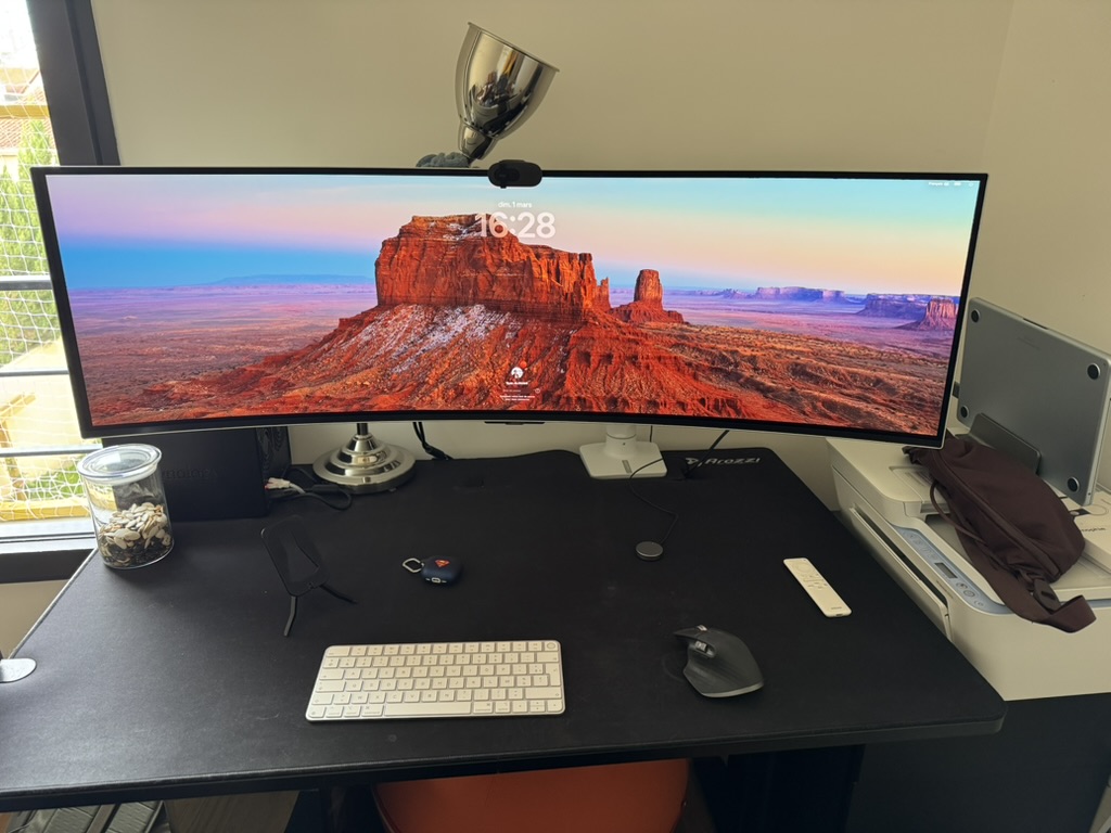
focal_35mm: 24
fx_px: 770
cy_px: 416
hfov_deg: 71.6
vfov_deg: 56.8
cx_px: 556
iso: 200
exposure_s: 1/64
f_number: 1.78
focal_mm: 6.76
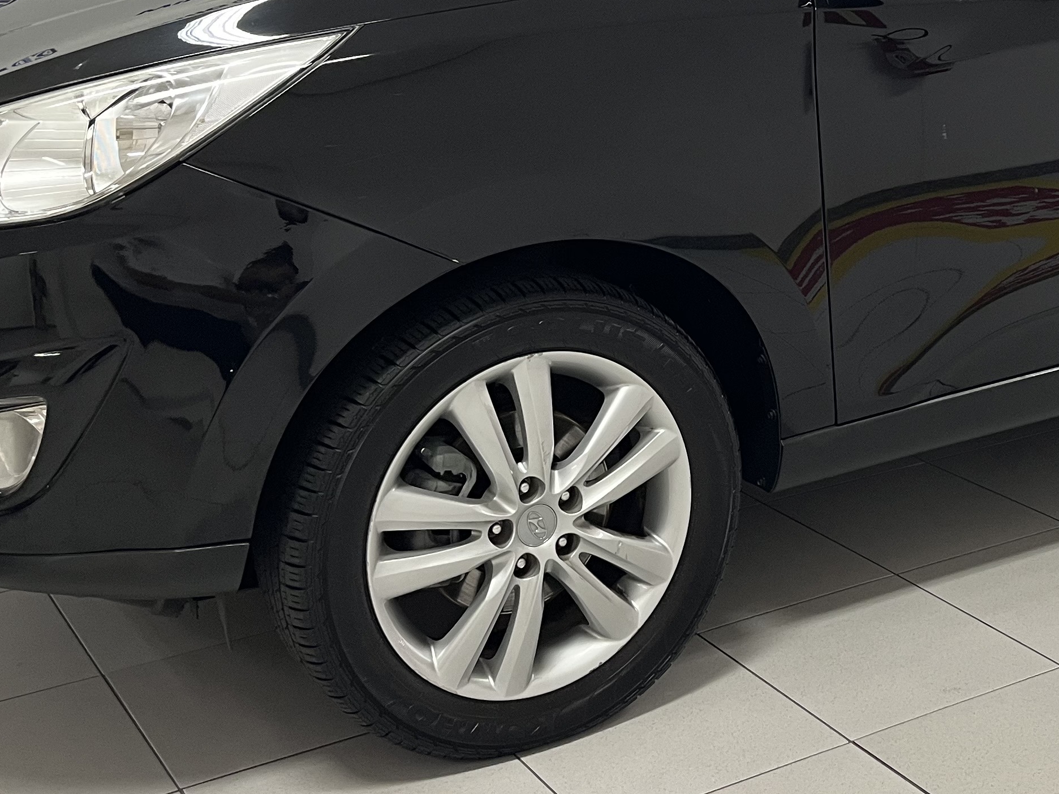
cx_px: 747
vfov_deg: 25.8
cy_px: 189
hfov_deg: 33.9
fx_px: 1713
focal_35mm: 56
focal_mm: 5.1
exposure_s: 1/60
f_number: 1.6
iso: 160
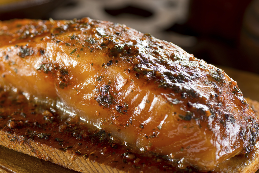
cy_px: 94
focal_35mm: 138
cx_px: 98
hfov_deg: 14.9
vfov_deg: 9.9
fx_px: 993
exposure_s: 1/200
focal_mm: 90
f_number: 13
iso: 100
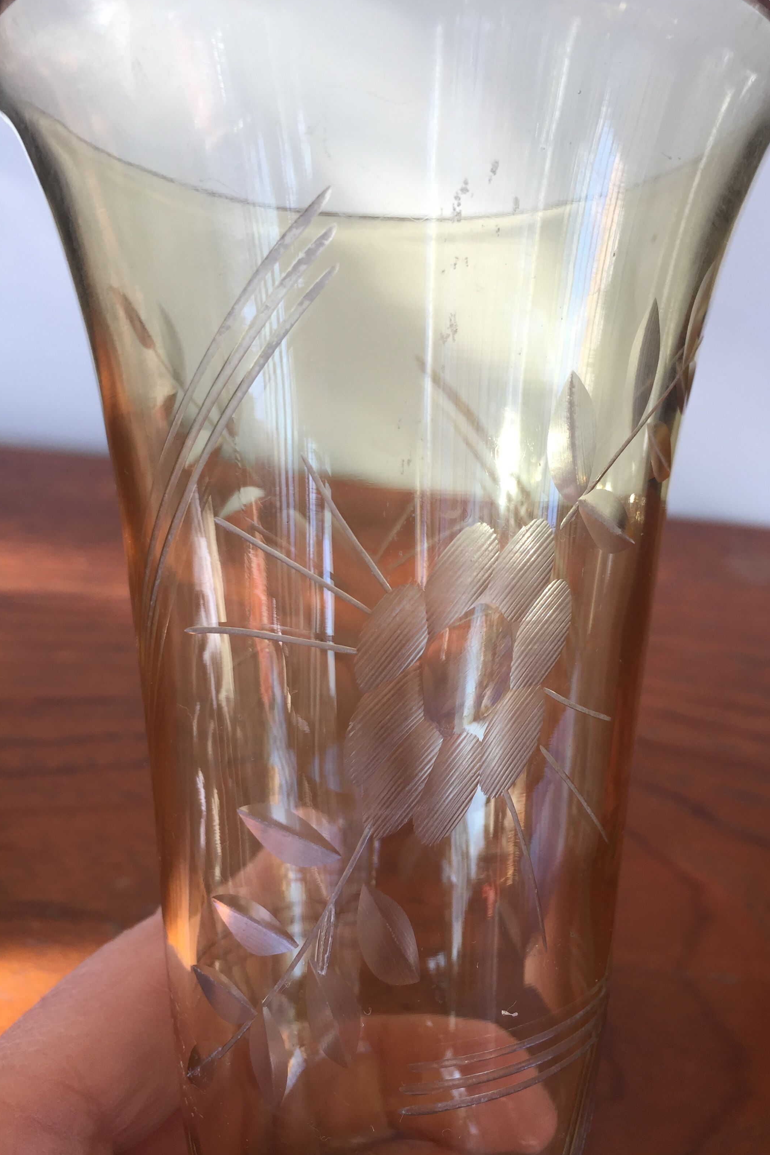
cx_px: 441
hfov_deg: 42.2
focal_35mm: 31
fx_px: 995
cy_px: 583
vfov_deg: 60.3
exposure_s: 1/100
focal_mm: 4.15
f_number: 2.2
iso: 32
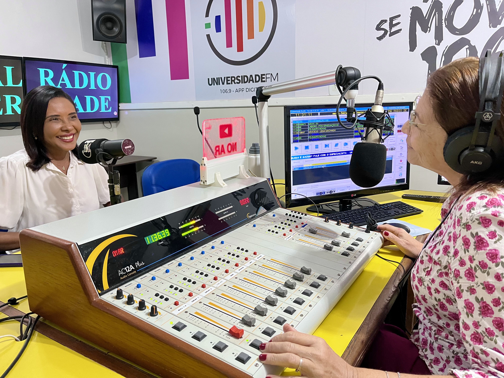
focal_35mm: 26
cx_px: 252
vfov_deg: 53.1
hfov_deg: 67.3
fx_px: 379
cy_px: 189
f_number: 1.6
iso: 400
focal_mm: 5.1
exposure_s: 1/60
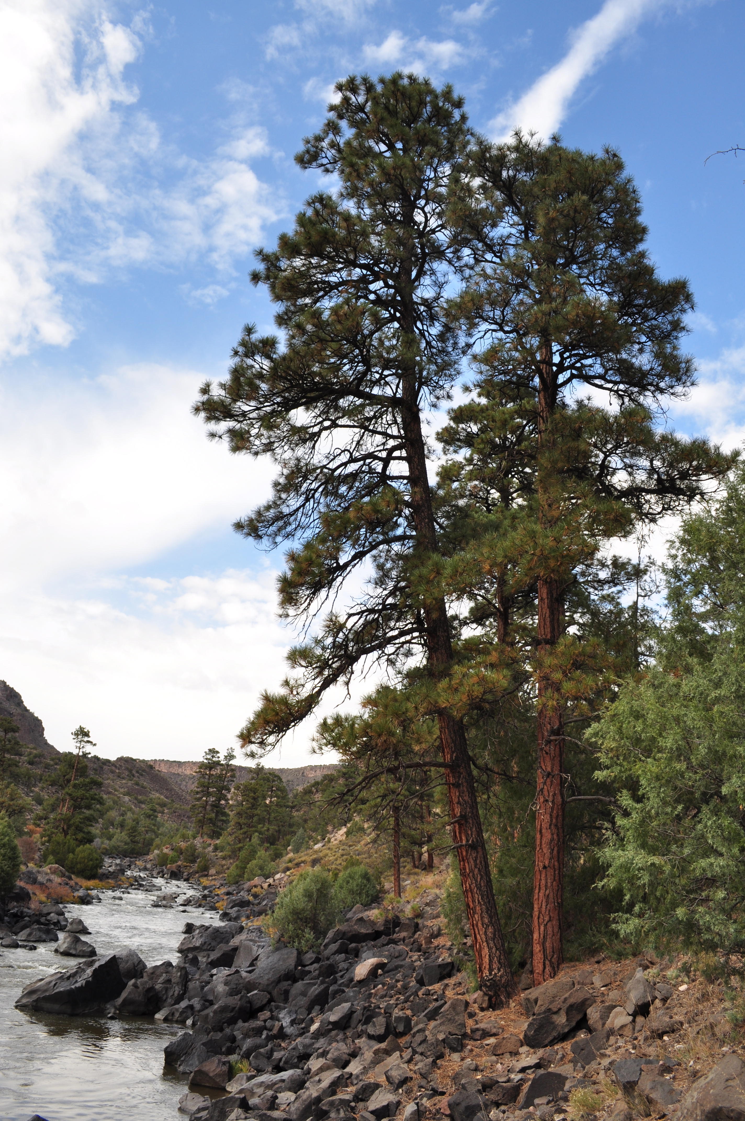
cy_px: 560
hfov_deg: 47.8
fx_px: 840
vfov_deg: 67.4
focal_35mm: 27
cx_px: 372
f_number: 9
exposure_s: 1/160
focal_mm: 18
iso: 200
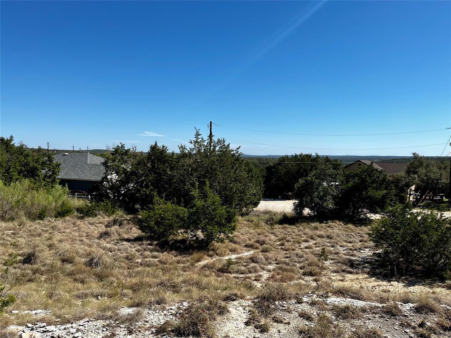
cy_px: 169
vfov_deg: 53.1
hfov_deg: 67.3
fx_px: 339
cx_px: 226
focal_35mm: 26
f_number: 1.6
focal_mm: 5.1
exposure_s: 1/4310
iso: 50
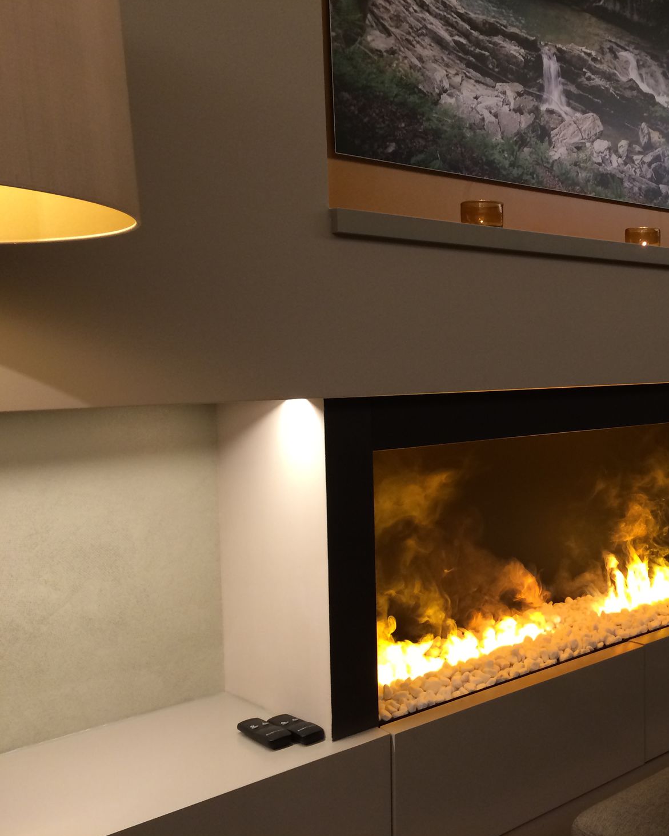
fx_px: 990
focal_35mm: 40
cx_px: 562
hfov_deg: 35.7
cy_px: 413
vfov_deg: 45.8
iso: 125
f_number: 2.2
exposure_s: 1/30
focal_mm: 4.12
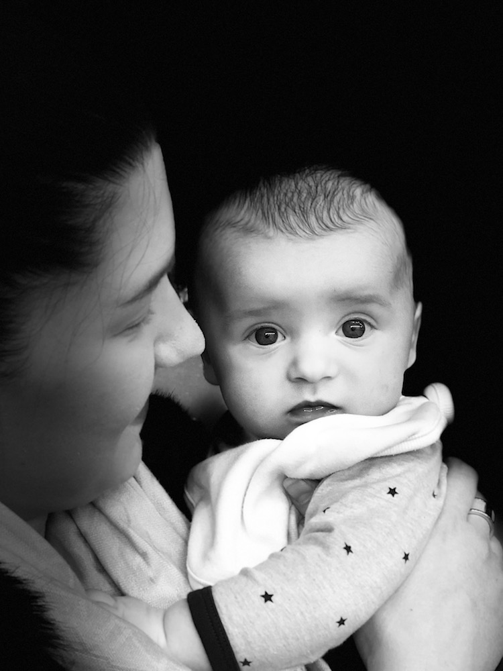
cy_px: 336
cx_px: 252
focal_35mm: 57
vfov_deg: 33.8
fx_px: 1104
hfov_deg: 25.7
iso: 200
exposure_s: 1/50
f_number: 2.8
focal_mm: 6.6
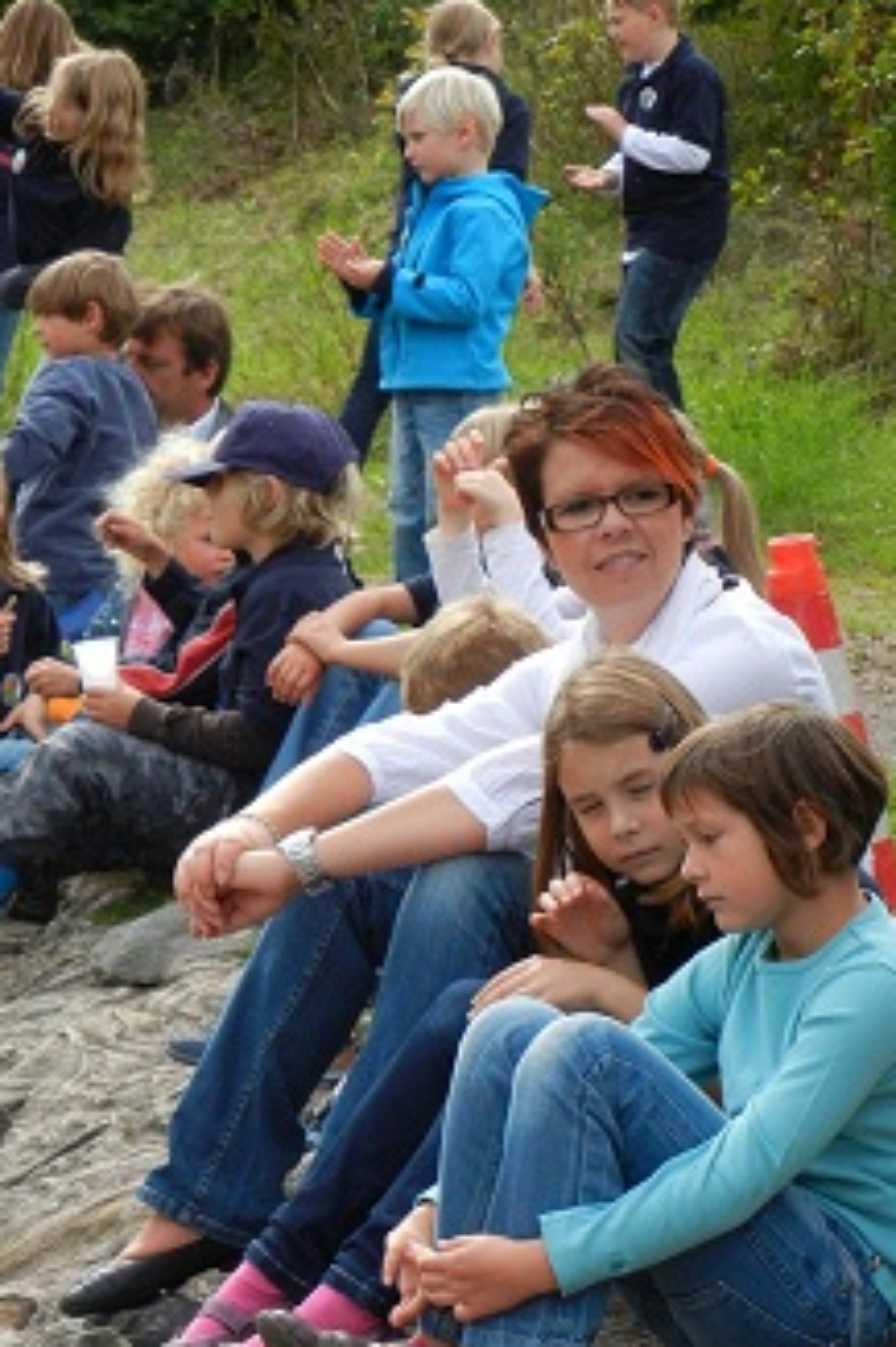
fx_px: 6091
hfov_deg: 8.4
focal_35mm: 163
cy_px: 669
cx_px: 97
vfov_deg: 12.6
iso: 160
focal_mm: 20.9
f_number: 4.6
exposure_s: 1/402
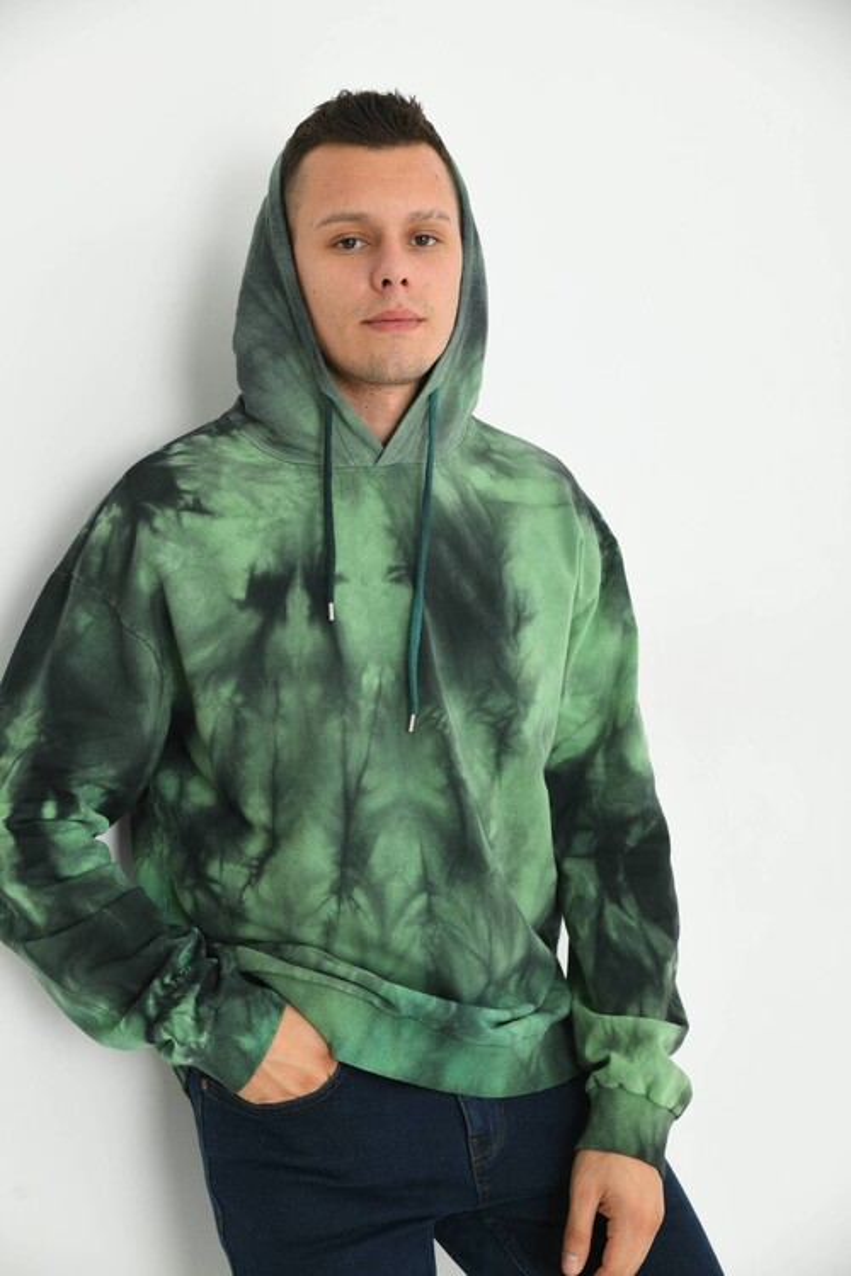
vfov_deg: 34.5
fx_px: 2056
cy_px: 638
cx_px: 426
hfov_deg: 23.4
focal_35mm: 58
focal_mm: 58
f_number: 5.6
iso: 160
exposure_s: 1/125
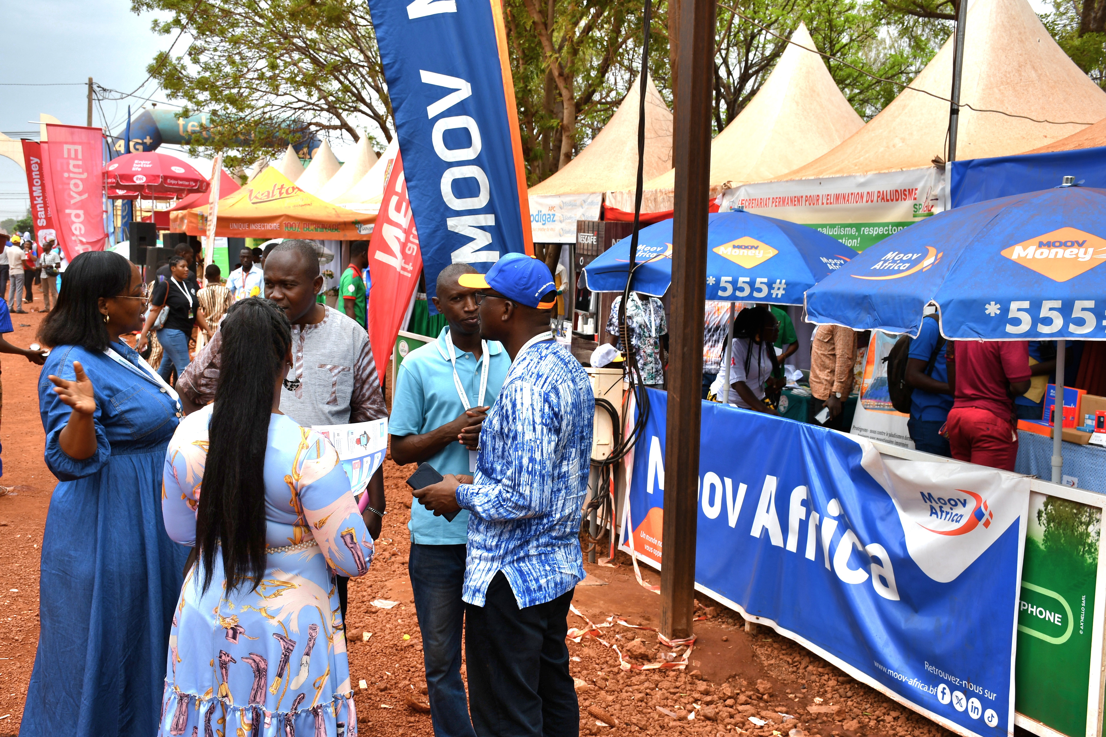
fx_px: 1198
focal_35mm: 39
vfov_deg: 34.2
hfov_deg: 49.6
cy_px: 368
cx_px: 553
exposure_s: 1/250
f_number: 8
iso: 140
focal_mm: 26
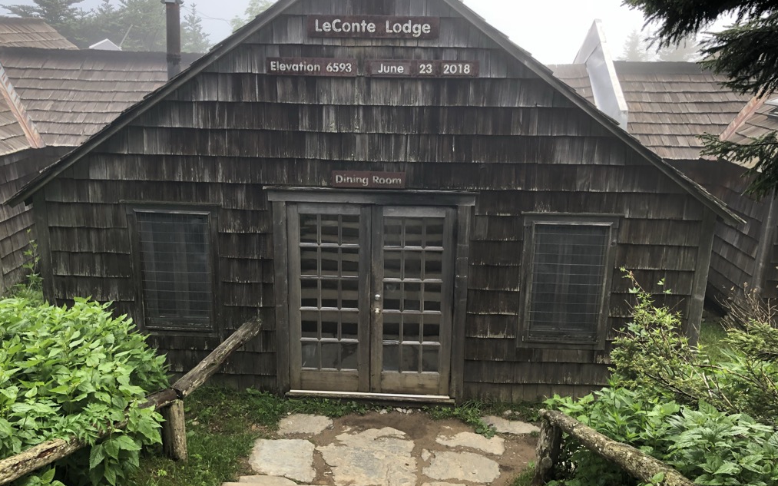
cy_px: 207
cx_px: 387
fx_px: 636
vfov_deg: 41.7
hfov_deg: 62.9
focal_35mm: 30
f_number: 1.8
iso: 40
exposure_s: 1/120
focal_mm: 4
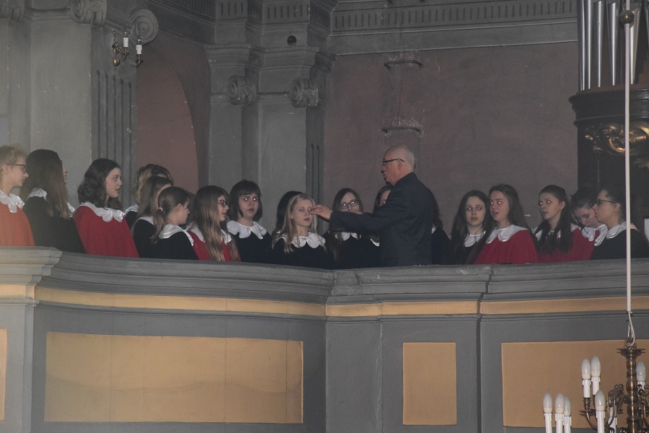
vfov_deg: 8.7
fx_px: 2839
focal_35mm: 158
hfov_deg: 13.0
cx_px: 324
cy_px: 216
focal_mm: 105
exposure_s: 1/60
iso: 3200
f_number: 5.6
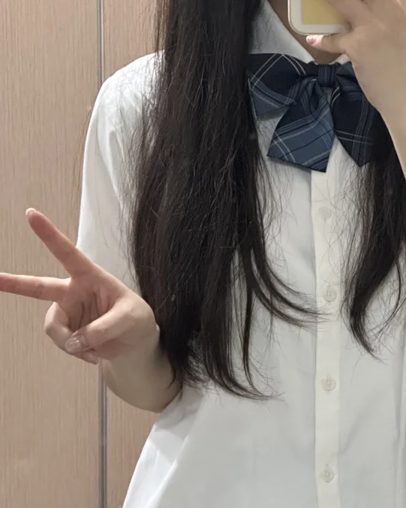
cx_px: 338
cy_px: 471
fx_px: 2403
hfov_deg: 9.6
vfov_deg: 12.0
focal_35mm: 160
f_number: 2.8
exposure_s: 1/34
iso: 500
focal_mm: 9
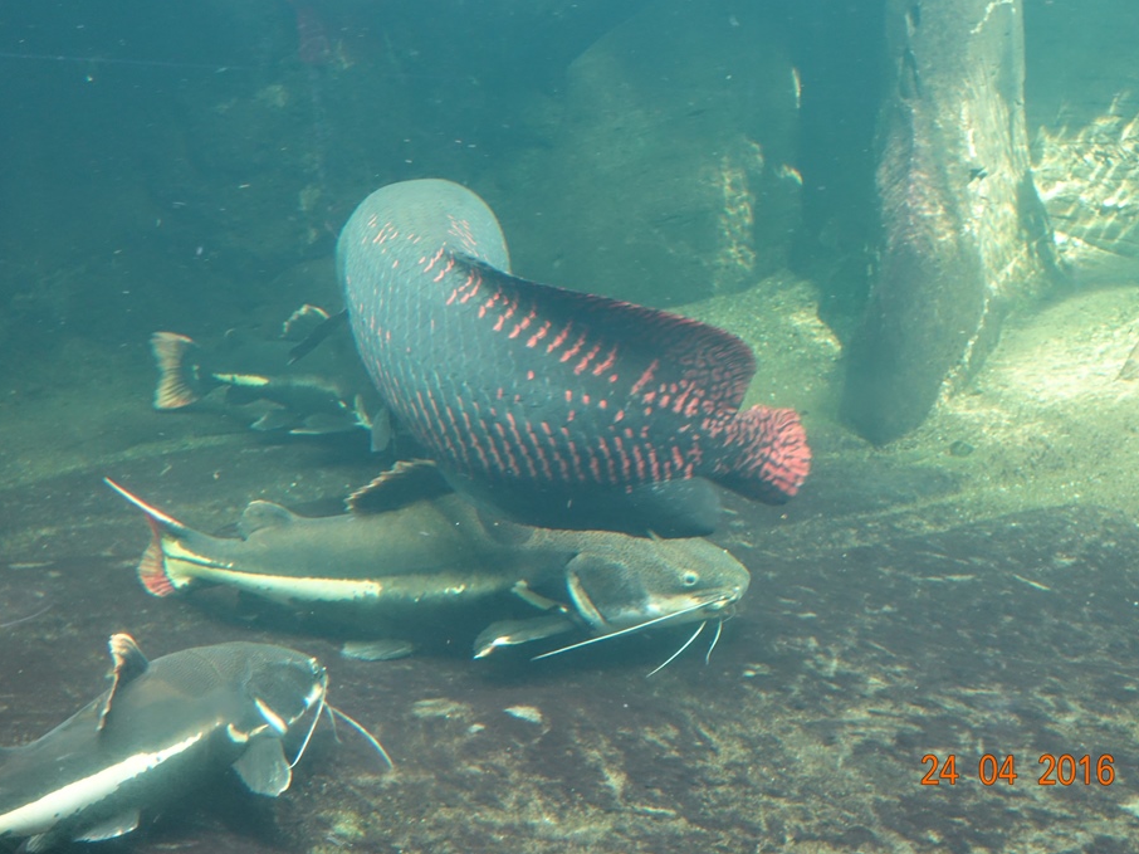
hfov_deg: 38.2
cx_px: 554
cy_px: 427
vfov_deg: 29.1
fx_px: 1645
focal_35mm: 50
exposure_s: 1/30
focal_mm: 16.84
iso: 800
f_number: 2.8
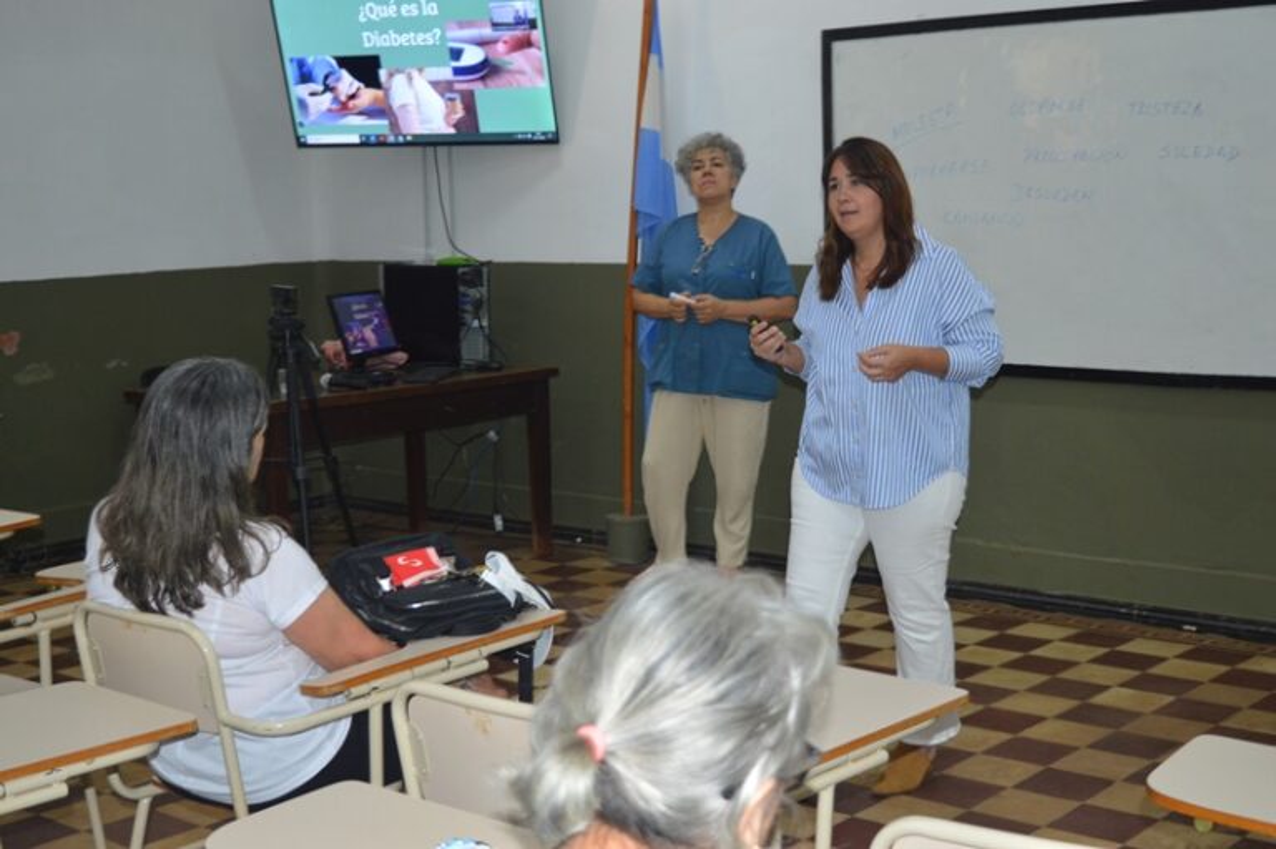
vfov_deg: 26.4
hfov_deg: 38.9
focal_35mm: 51
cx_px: 638
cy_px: 424
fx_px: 1806
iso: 560
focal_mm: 34
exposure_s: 1/60
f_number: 4.5
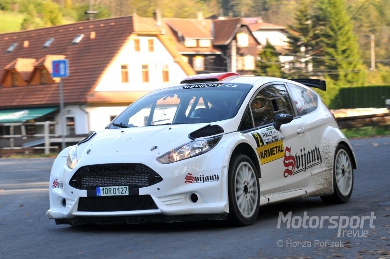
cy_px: 127
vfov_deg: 12.7
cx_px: 195
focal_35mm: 108
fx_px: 1169
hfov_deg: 18.9
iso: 500
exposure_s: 1/500
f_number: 4.5
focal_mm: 70
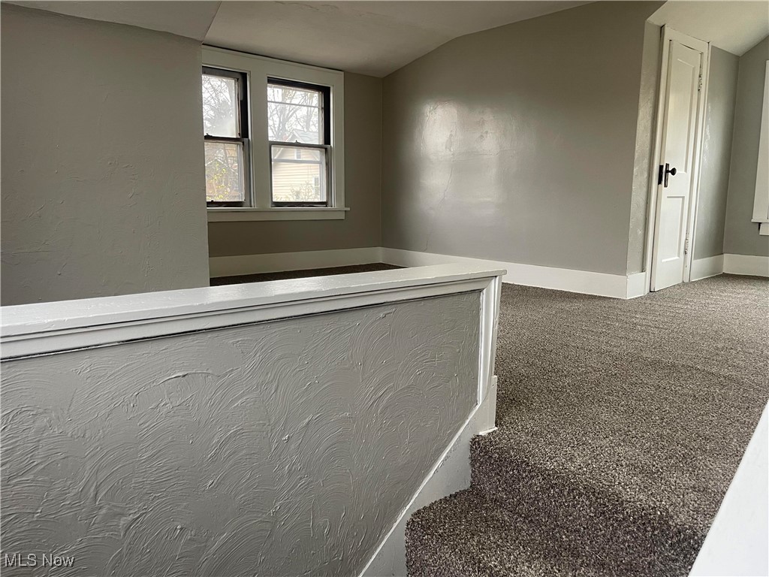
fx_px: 555
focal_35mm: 25
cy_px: 288
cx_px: 384
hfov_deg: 69.4
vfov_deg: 54.9
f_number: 1.6
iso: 160
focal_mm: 5.1
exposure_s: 1/60
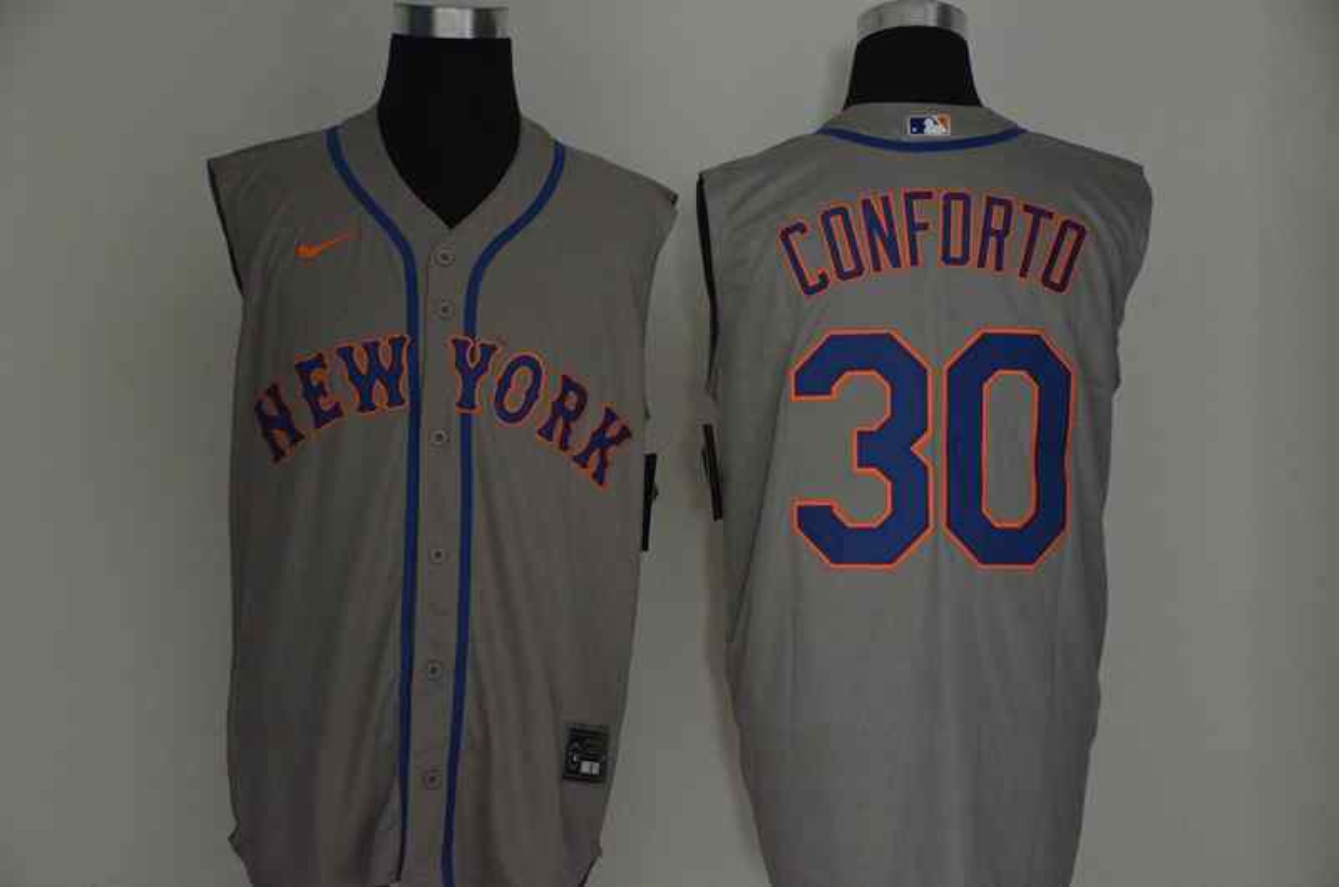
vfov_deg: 18.1
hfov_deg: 27.0
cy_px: 444
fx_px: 2784
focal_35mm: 75
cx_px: 670
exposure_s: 1/50
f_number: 4.8
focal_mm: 50
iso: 4000
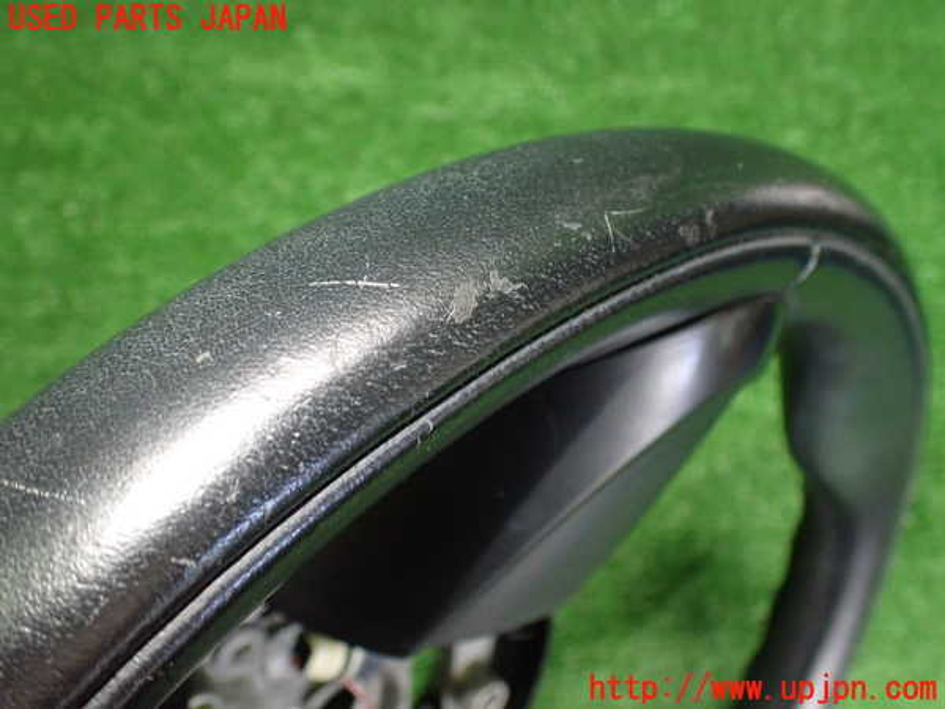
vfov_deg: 46.8
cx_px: 472
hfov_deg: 60.0
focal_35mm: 30
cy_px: 354
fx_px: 819
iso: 800
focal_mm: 5.4
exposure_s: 1/60
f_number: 2.3
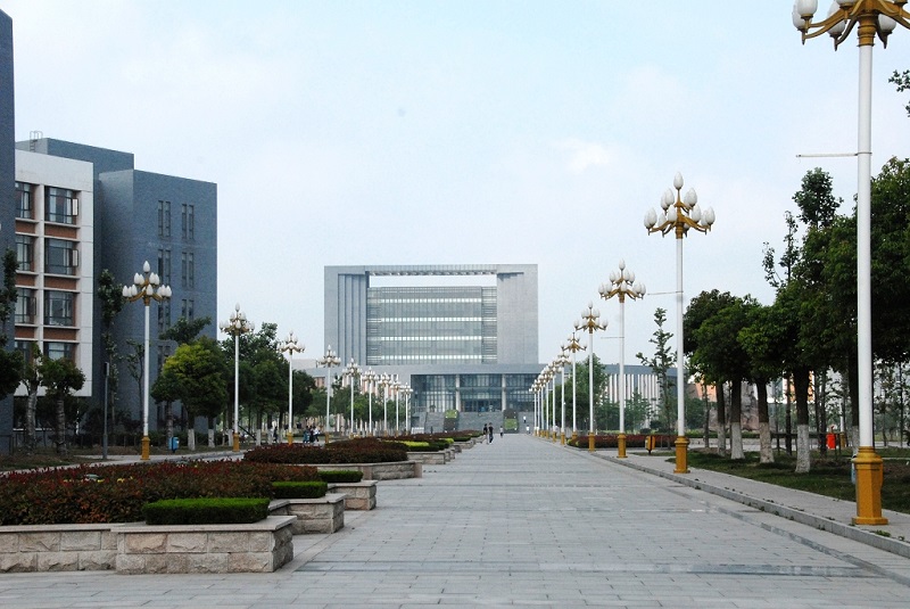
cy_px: 304
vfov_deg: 22.7
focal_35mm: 60
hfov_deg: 33.4
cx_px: 455
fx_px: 1518
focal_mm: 40
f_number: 14
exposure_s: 1/750
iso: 640
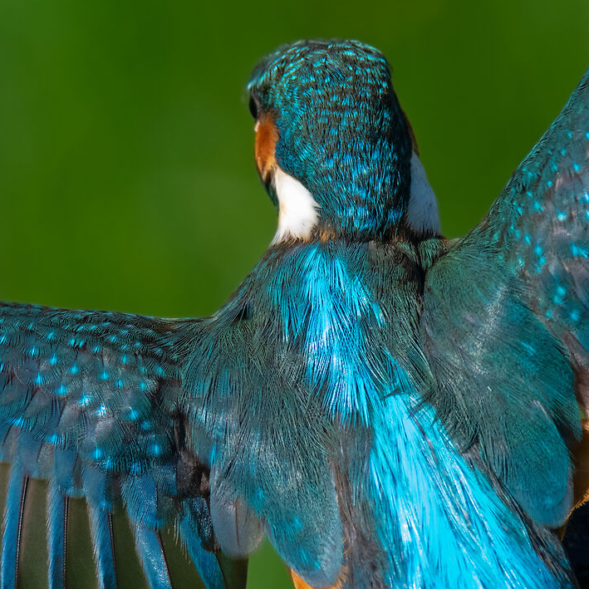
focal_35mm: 1726
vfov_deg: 1.0
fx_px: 33226
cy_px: 248
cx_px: 344
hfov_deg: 1.0
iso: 1800
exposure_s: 1/640
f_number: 10
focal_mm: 600
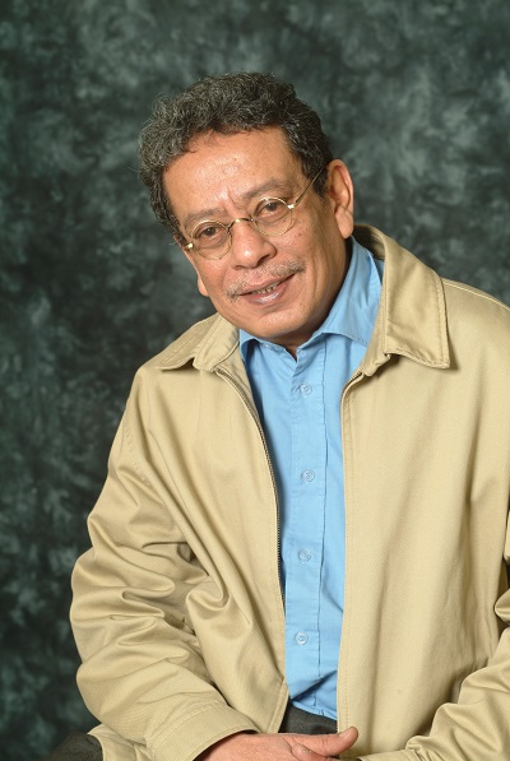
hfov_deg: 12.7
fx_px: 2287
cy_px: 380
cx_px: 255
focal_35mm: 108
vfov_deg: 18.9
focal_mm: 72
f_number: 8
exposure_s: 1/125
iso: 100
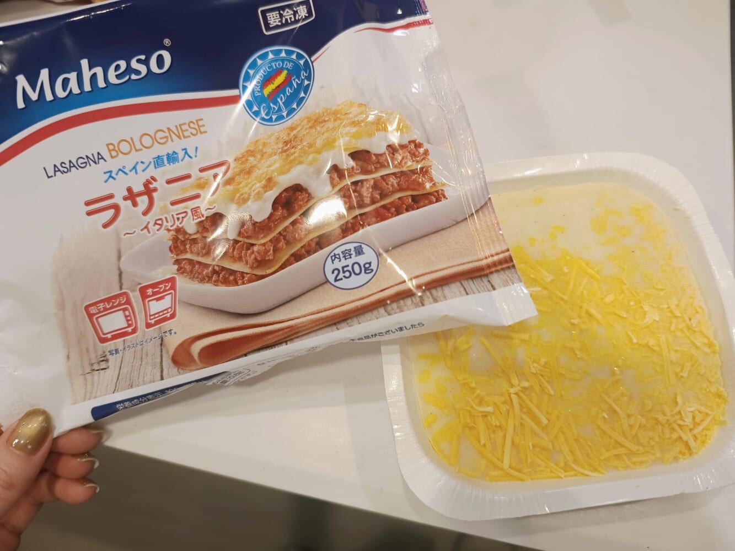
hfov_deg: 71.6
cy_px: 276
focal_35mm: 24
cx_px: 368
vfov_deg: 56.8
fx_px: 510
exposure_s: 1/120
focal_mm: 5.89
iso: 416
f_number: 1.4
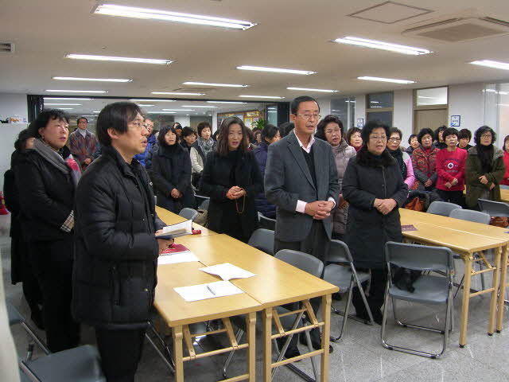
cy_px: 191
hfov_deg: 63.4
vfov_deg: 49.7
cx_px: 254
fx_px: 412
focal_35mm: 28
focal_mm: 7.4
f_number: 2.2
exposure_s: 1/30
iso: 100
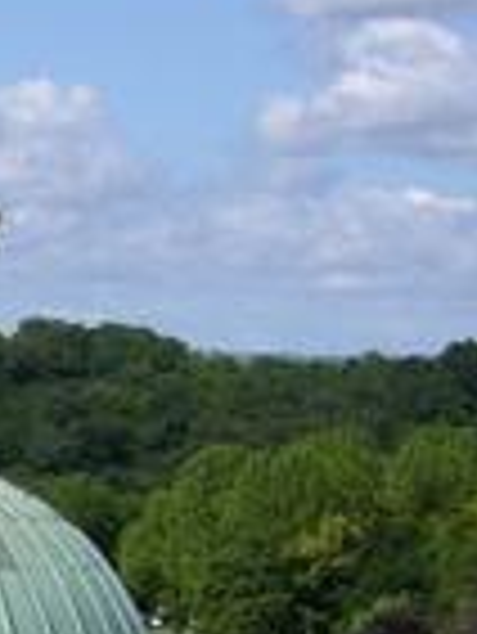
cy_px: 715
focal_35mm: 198
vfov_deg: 9.9
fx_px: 3632
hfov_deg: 6.5
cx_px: -1170
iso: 50
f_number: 7.1
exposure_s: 1/232
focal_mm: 8.9
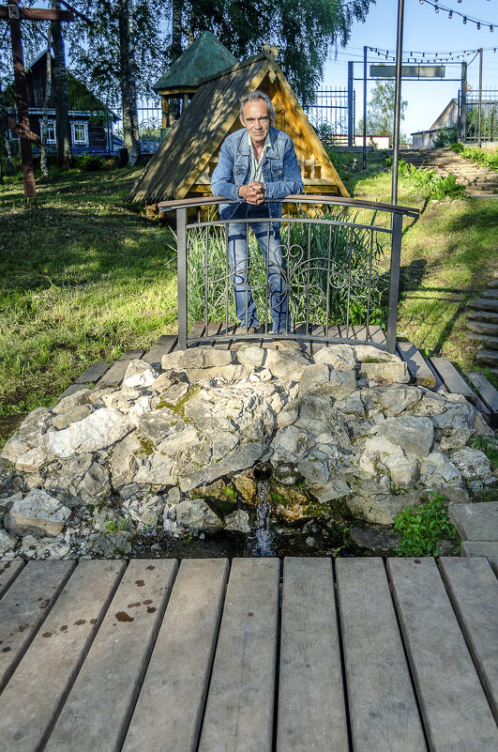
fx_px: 687
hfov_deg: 39.8
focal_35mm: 33
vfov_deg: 57.3
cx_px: 249
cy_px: 376
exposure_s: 1/200
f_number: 4.8
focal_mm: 22
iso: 100
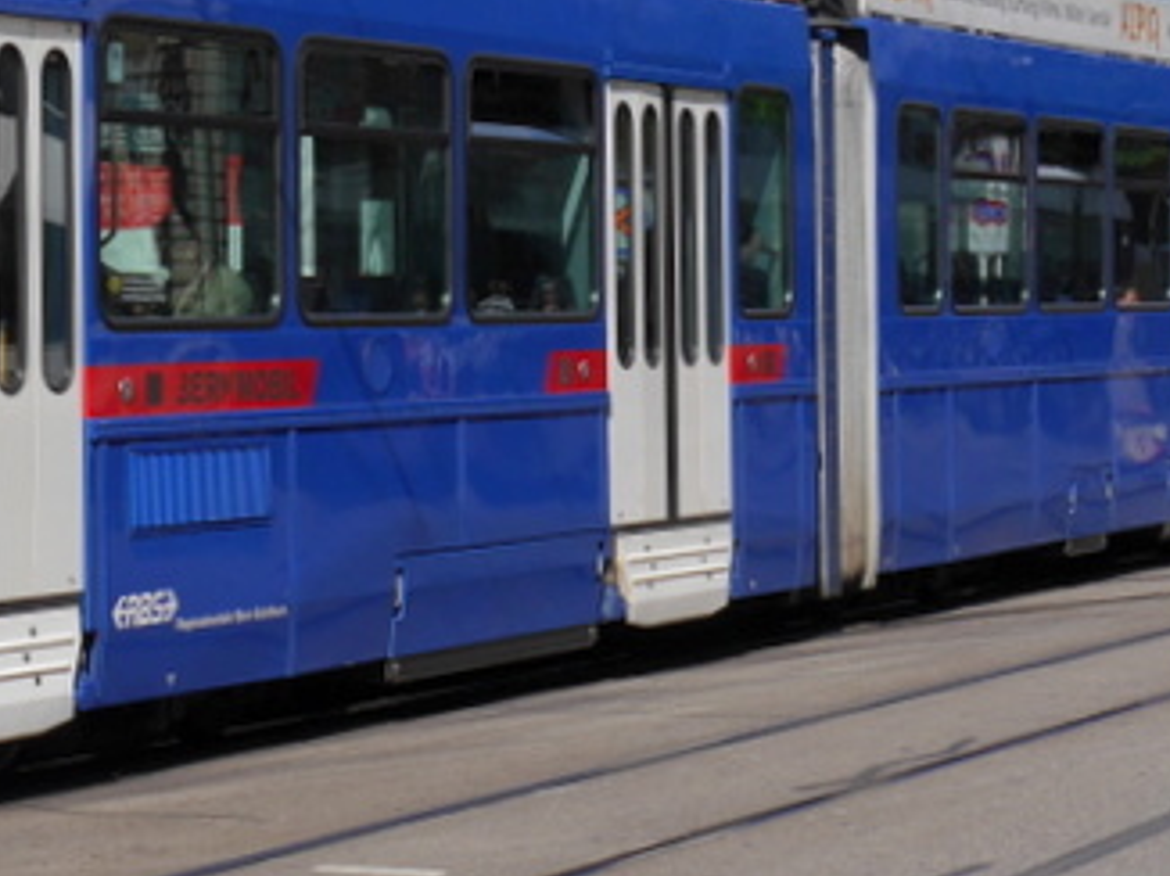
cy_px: 133
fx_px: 4357
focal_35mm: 129
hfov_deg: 15.2
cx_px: 316
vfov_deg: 11.4
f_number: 9
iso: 160
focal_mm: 21
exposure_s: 1/400
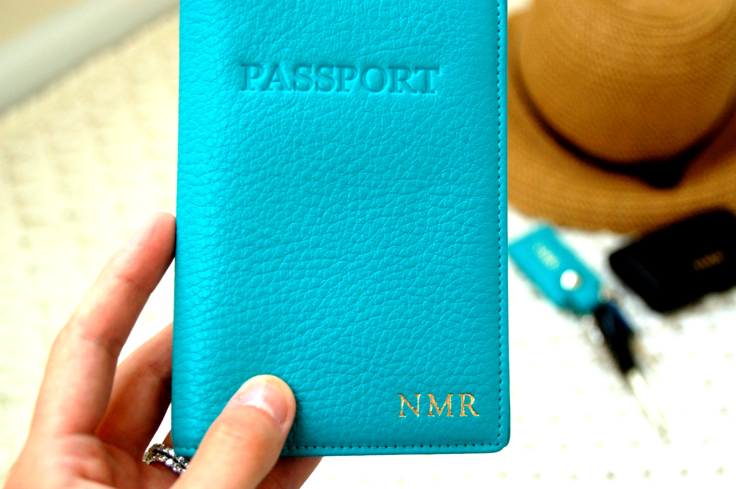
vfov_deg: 23.7
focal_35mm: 57
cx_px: 368
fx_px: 1164
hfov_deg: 35.1
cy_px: 244
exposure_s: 1/30
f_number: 4.5
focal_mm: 38
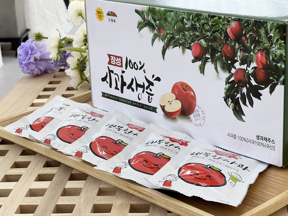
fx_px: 641
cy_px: 108
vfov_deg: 19.1
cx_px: 144
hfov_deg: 25.3
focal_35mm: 77
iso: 50
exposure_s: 1/99
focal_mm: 9
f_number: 2.8
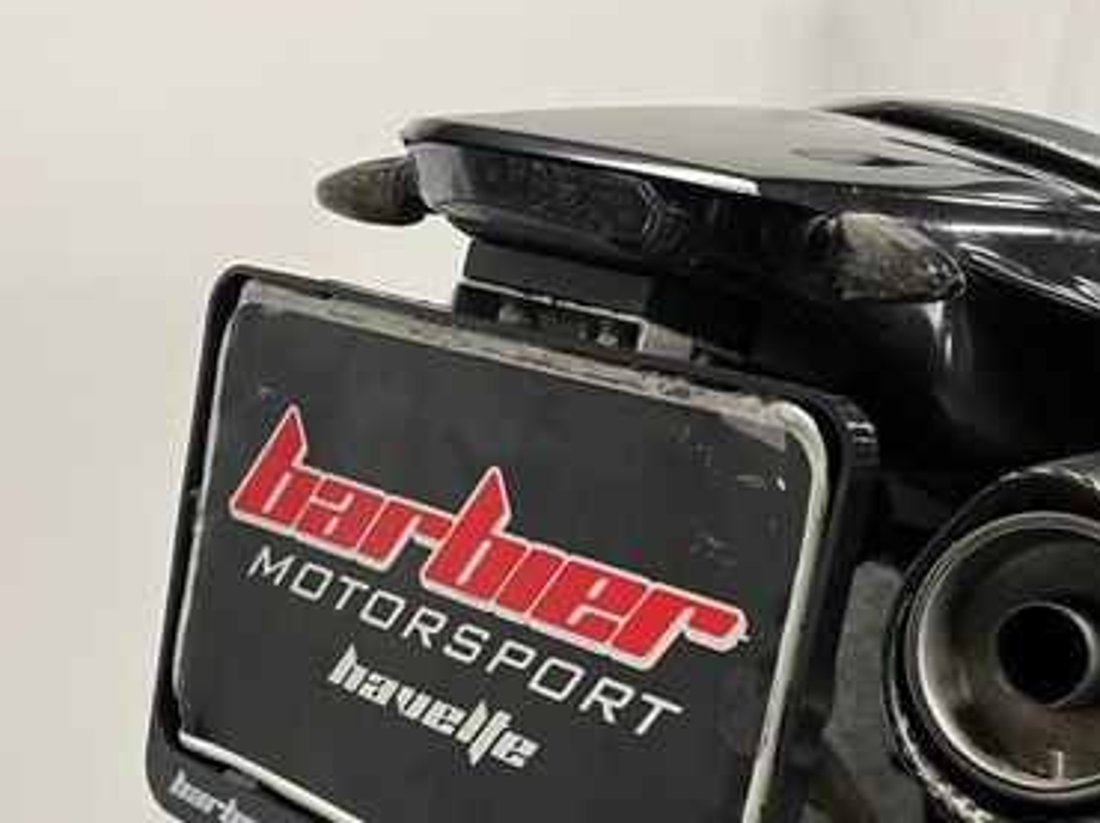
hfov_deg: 42.1
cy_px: 538
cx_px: 595
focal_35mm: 45
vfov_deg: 31.9
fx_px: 1429
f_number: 1.6
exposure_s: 1/50
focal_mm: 5.1
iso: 125
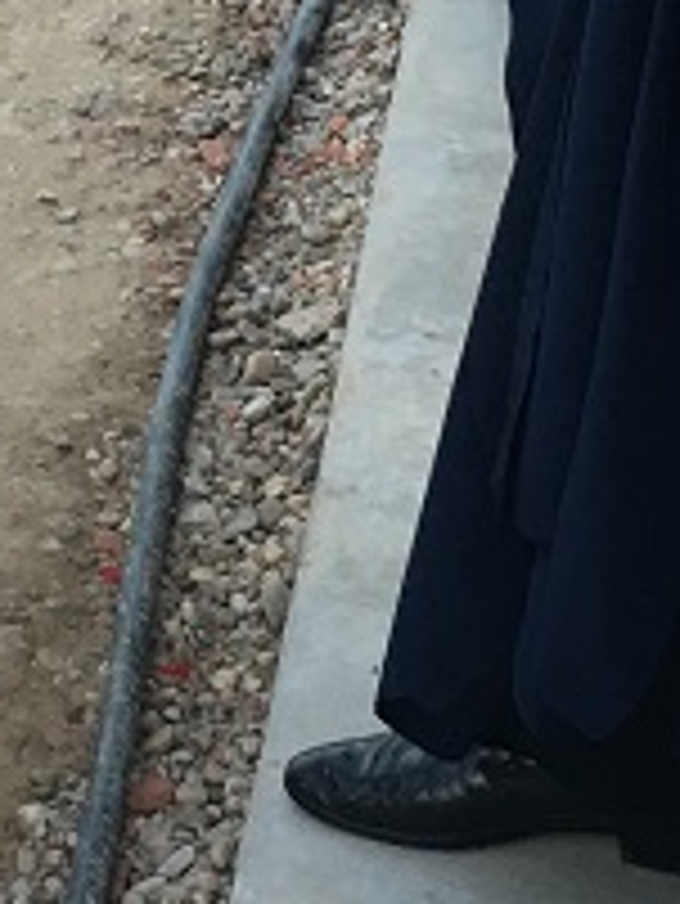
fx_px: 4029
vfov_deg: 12.5
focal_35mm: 154
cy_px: -148
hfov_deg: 9.5
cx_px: -212
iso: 25
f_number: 2.2
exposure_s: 1/33
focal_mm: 4.15
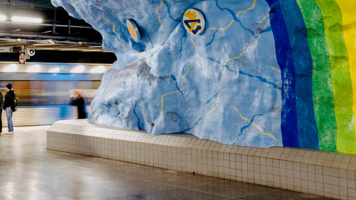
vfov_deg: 17.3
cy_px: -1
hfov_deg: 30.2
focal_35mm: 68
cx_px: 67
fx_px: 642
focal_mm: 35
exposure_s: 1/1.67
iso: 200
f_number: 7.1
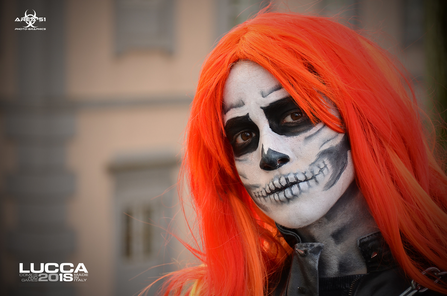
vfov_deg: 8.7
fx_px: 1952
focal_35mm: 158
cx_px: 224
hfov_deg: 13.1
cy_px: 148
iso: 200
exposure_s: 1/250
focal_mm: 105
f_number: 5.6
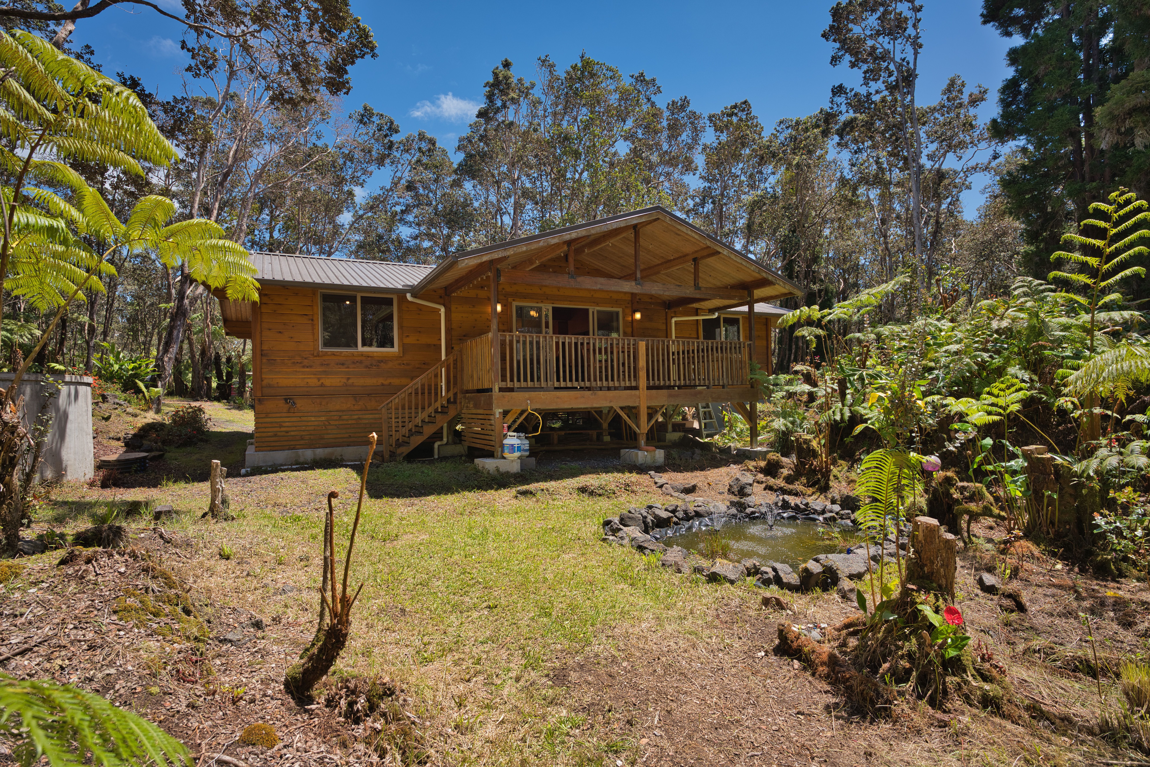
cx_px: 575
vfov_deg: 67.7
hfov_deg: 90.3
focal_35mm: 18
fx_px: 572
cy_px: 384
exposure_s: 1/400
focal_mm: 17.9
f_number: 4
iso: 50
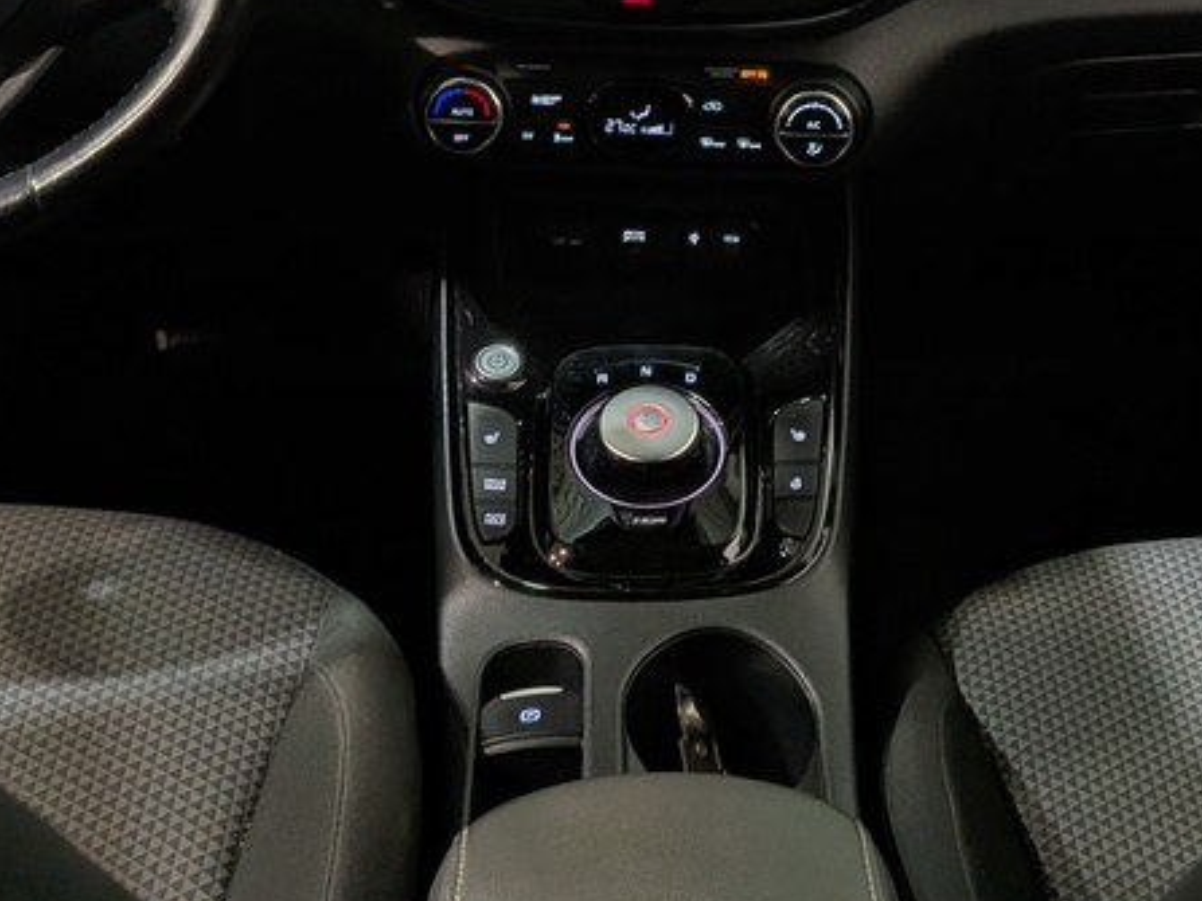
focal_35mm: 55
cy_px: -118
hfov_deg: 34.9
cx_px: 705
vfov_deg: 24.5
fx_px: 1909
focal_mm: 4.53
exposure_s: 1/405
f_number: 1.7
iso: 28
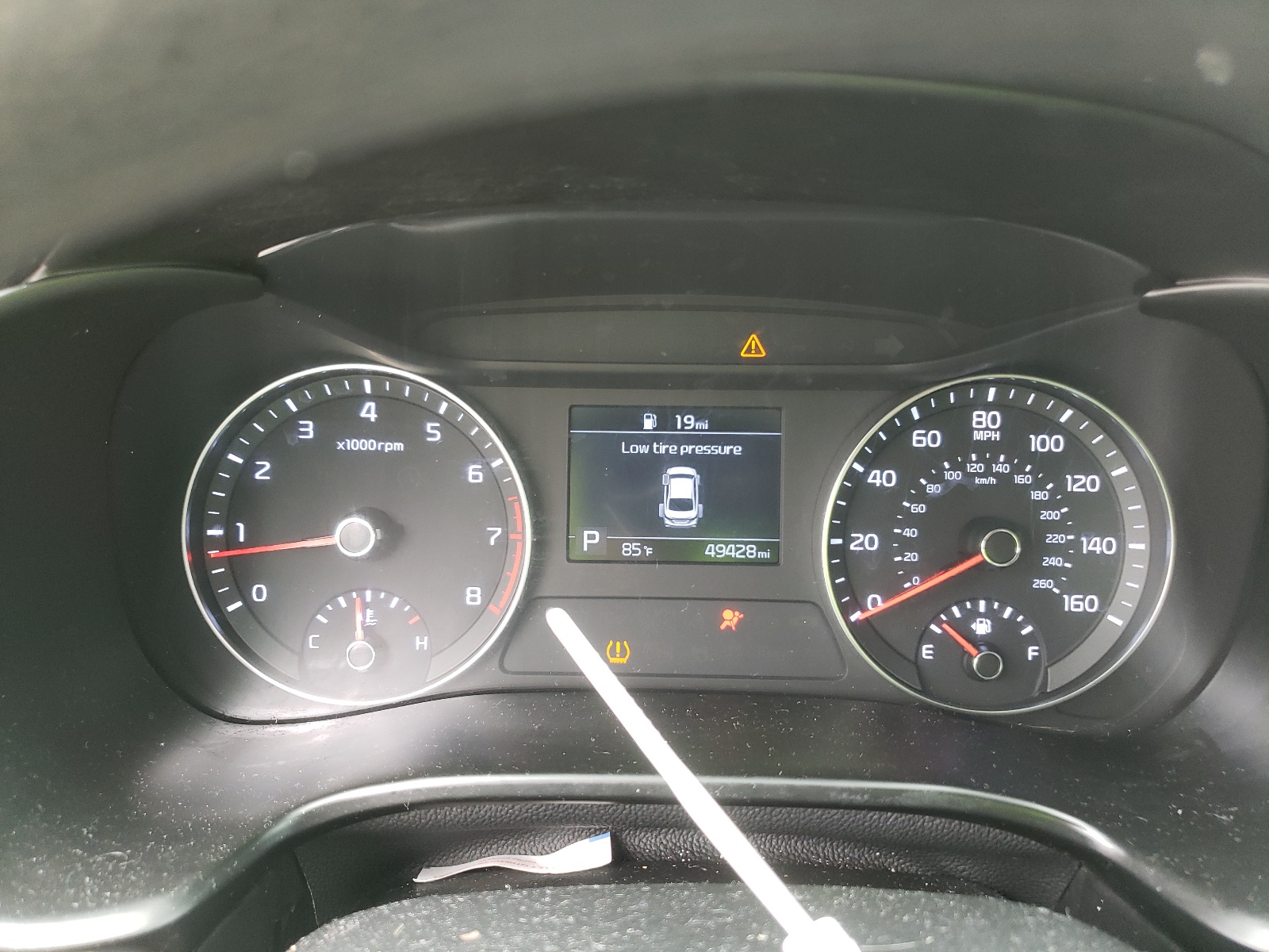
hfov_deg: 67.3
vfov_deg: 53.1
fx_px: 953
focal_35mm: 26
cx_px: 634
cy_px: 476
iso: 115
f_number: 1.5
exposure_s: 1/60.2
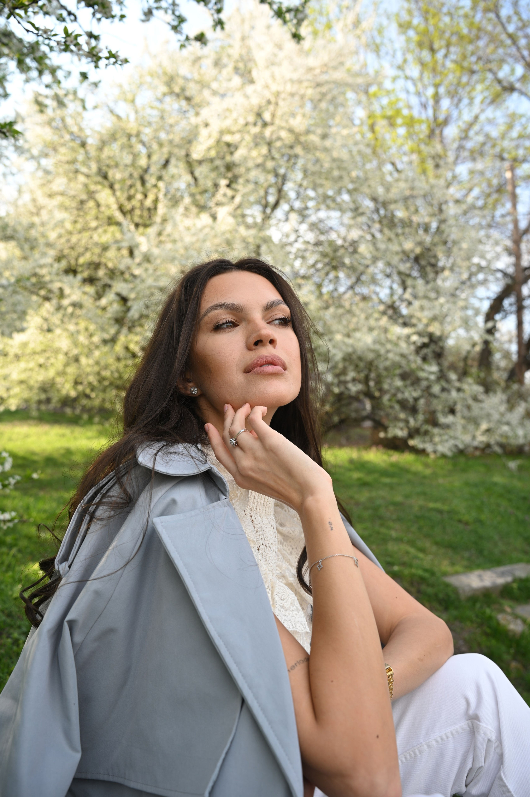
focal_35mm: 29
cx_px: 265
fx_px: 641
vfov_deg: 63.7
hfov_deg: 44.9
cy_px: 398
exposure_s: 1/160
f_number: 4.5
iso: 100
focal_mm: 29
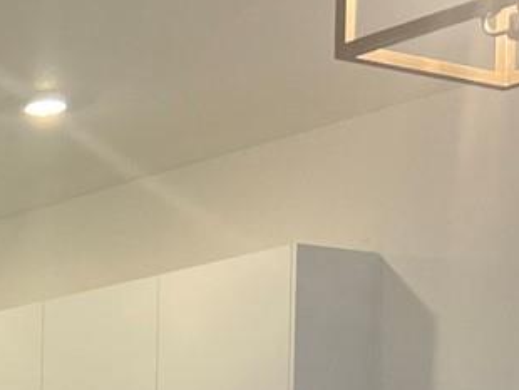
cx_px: -464
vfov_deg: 10.4
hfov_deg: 13.1
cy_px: 720
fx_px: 2011
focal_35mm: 134
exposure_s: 1/120
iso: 64
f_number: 1.5
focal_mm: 5.7
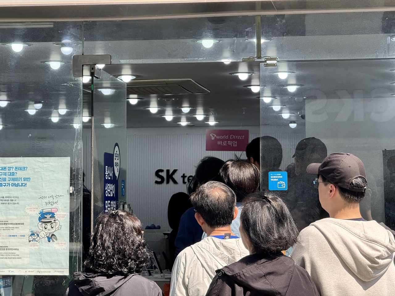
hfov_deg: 16.4
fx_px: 1369
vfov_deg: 12.3
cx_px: 198
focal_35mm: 120
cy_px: 148
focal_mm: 15.7
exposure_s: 1/234
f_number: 2.8
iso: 50
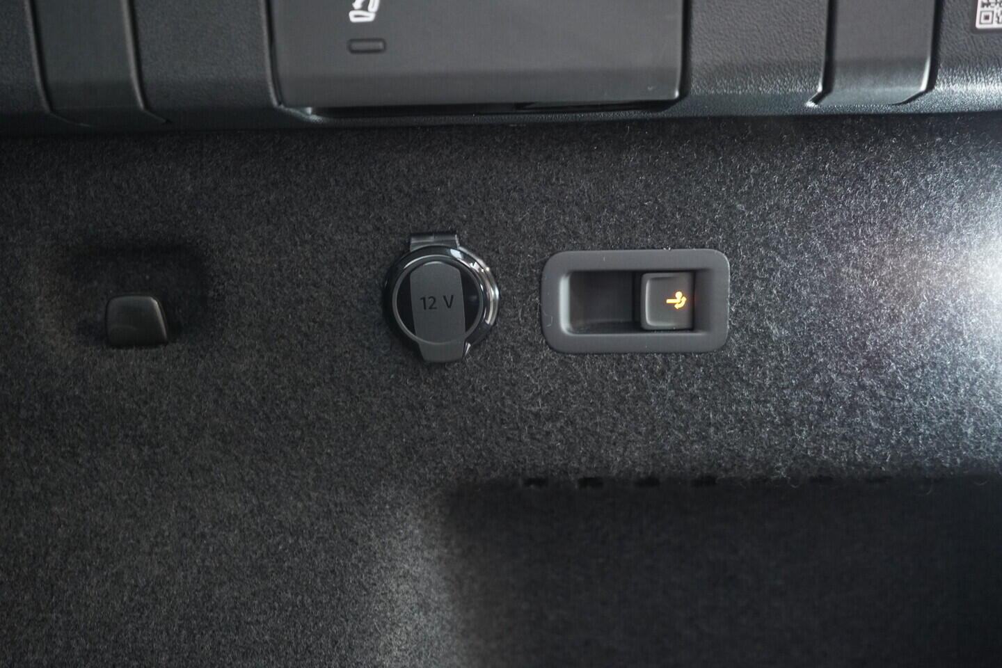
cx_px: 501
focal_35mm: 36
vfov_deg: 36.9
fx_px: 1002
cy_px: 334
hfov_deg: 53.1
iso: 2000
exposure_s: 1/40
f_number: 2.8
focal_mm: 24
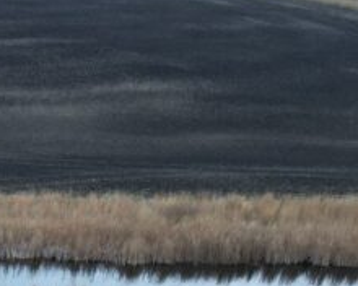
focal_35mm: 109
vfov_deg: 12.2
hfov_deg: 15.5
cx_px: -254
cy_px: 608
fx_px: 1155
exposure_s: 1/15
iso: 120
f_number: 1.7
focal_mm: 6.72
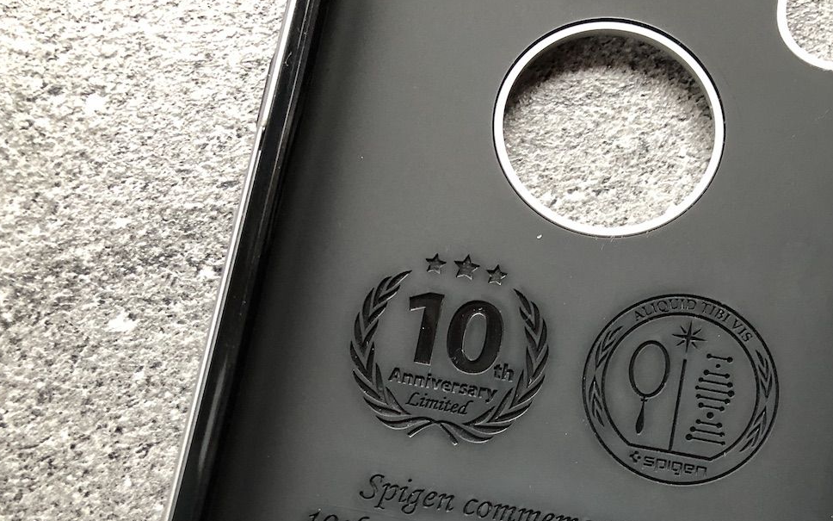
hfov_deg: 43.2
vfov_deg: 26.9
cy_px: 481
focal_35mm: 46
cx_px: 514
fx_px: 1044
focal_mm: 4
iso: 80
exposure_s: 1/15
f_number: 1.8
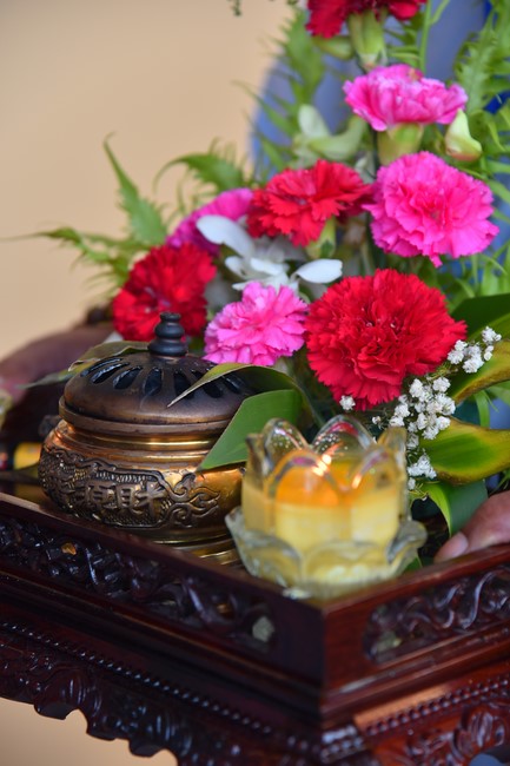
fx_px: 2551
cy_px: 383
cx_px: 255
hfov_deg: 11.4
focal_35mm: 120
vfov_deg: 17.1
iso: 160
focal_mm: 120
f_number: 5
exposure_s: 1/125
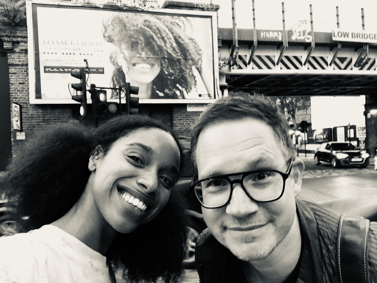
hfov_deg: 56.8
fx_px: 349
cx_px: 188
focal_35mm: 32
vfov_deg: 44.2
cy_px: 142
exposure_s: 1/33
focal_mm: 2.87
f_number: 2.2
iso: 250
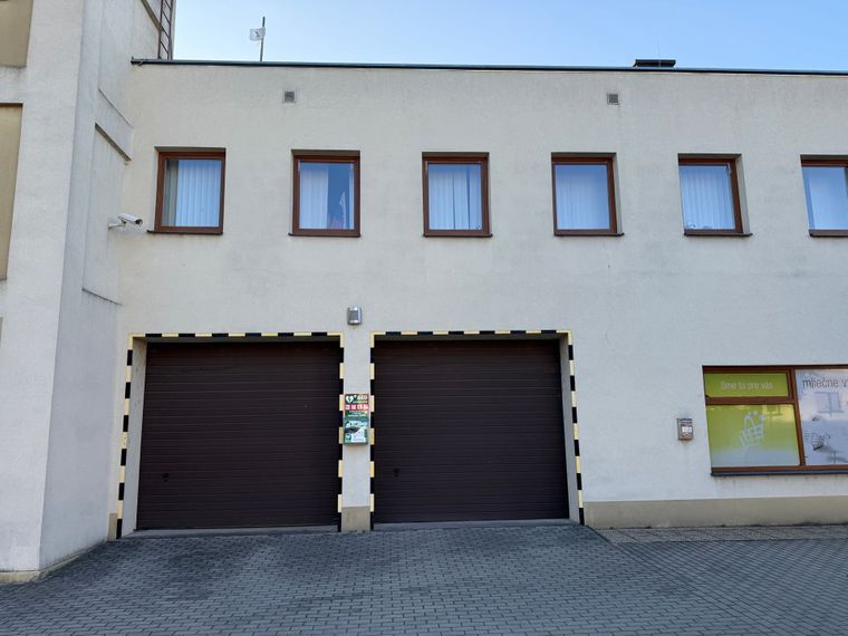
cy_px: 318
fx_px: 588
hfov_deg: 71.6
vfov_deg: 56.8
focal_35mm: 24
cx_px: 424
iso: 100
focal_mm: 6.76
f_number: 1.78
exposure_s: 1/1018
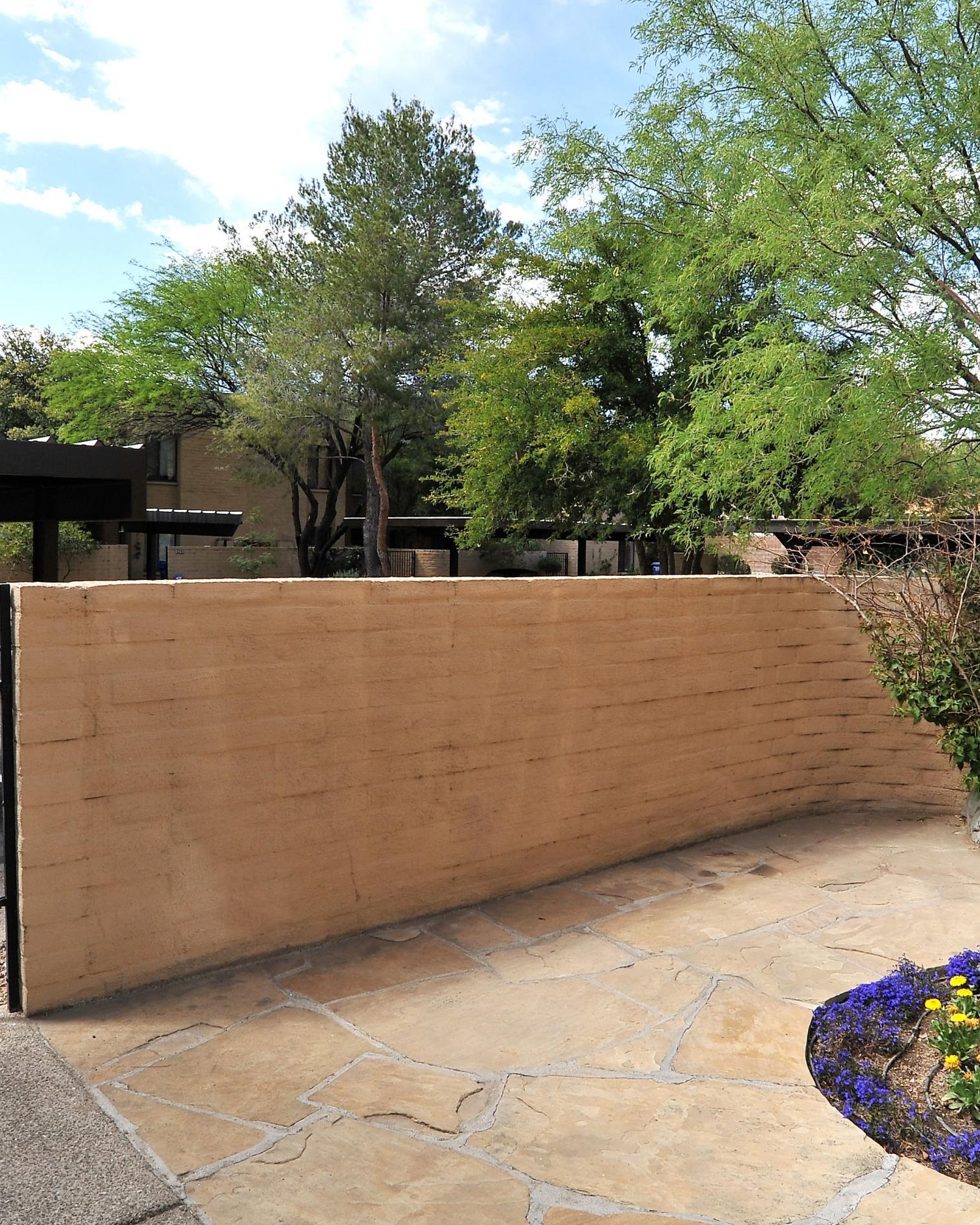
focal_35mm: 27
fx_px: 979
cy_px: 579
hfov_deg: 53.1
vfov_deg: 64.0
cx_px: 545
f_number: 11
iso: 320
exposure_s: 1/250
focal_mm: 18
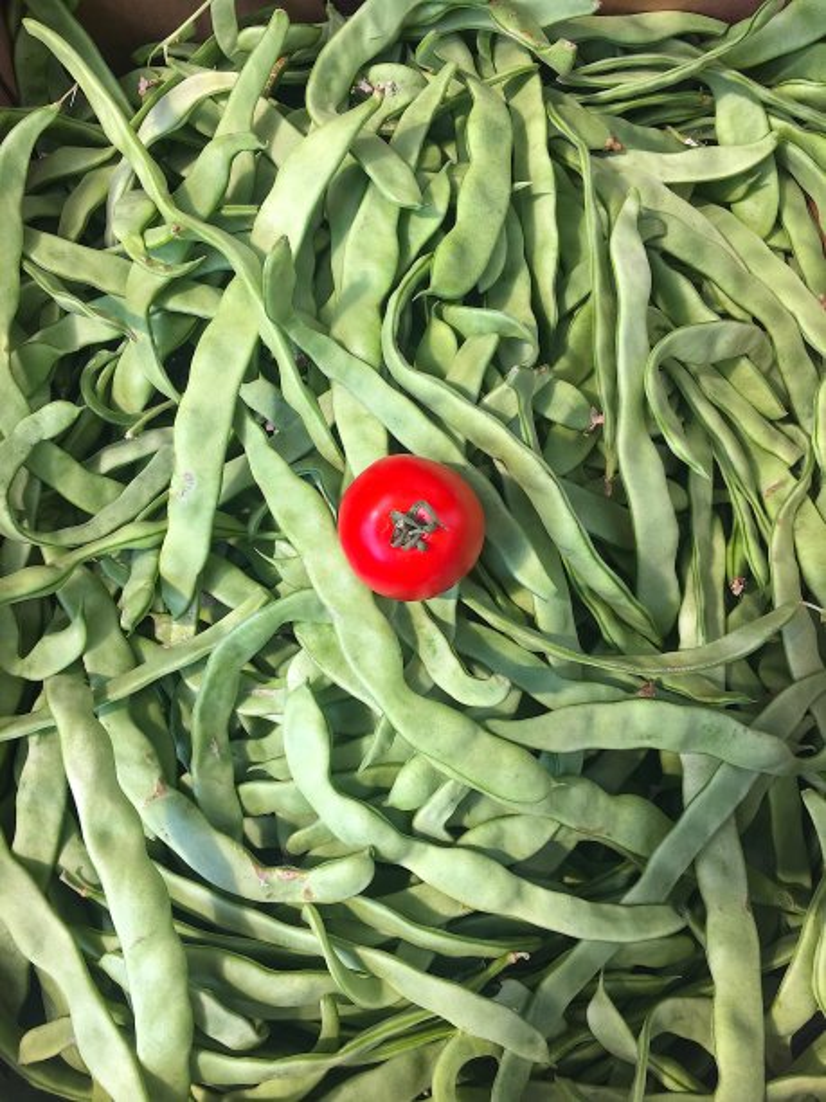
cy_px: 551
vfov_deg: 61.7
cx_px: 413
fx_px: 923
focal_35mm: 29
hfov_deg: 48.2
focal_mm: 4.15
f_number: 2.2
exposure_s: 1/237
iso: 25
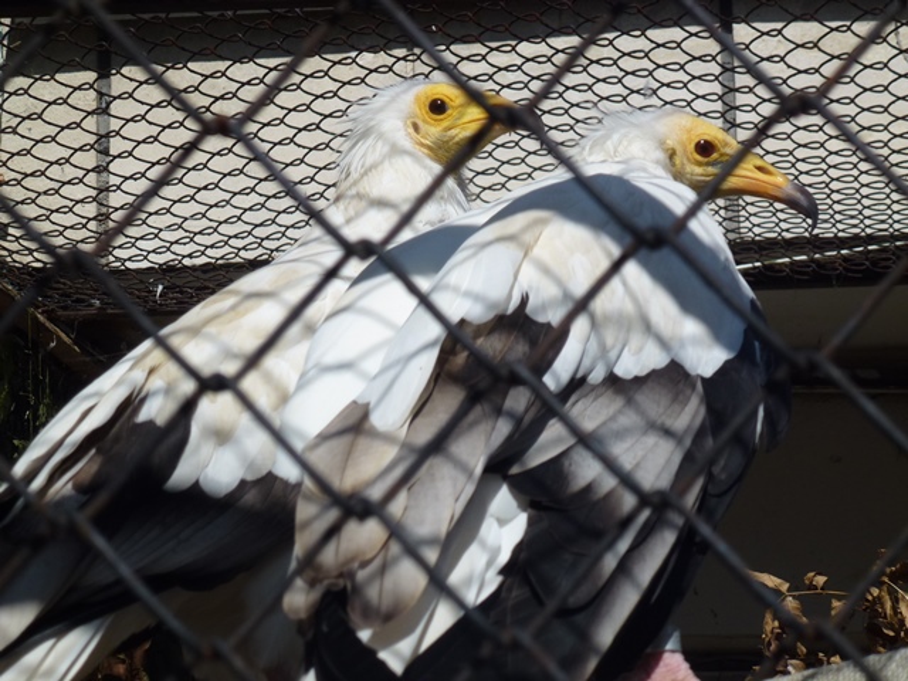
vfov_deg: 12.2
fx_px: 3174
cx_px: 454
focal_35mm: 121
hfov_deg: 16.3
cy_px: 340
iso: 100
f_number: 5.1
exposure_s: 1/1300
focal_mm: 21.7
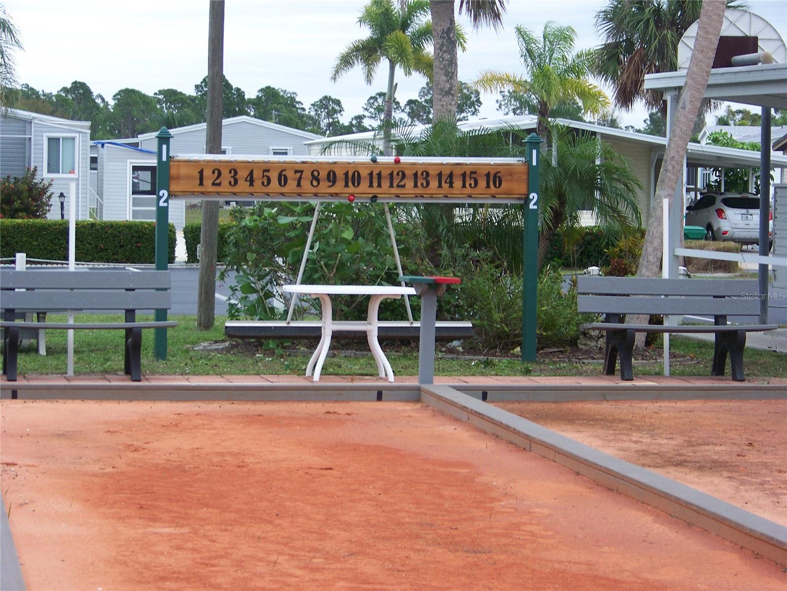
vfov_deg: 14.0
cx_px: 394
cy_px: 296
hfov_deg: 18.5
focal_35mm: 106
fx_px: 2410
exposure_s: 1/50
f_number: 3.2
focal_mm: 17.6
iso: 64
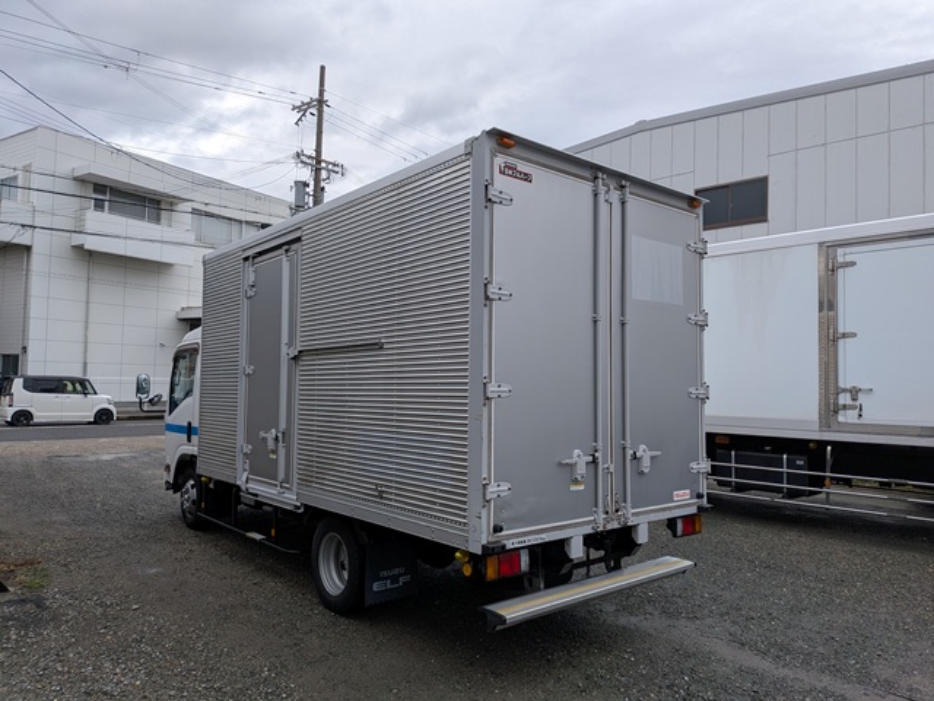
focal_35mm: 24
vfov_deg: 56.8
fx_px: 648
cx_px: 467
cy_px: 350
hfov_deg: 71.6
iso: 29
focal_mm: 4.53
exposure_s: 1/1232
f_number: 1.7
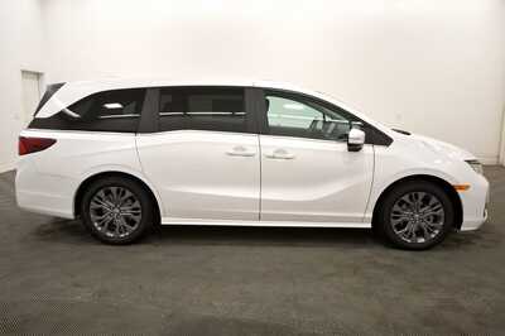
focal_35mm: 27
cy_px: 168
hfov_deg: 67.4
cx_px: 252
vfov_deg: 47.9
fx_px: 378
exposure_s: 1/250
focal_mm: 18
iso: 800
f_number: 5.6
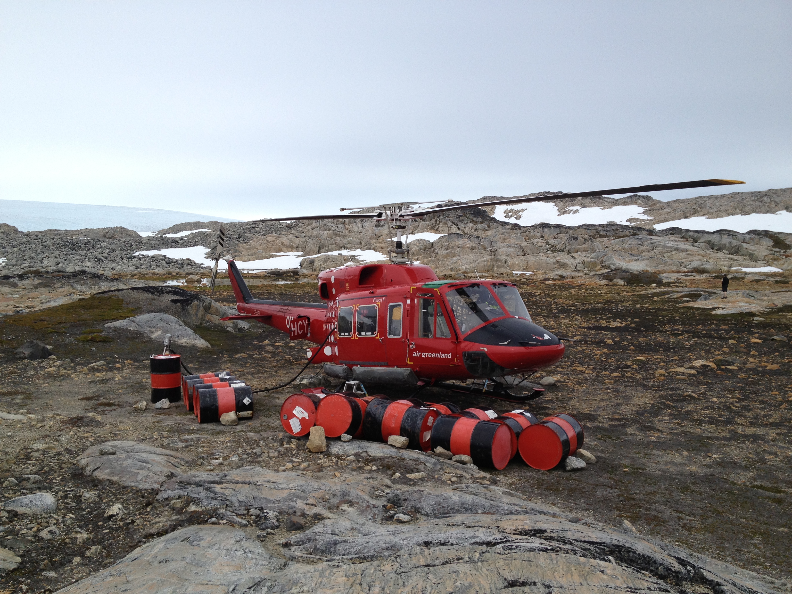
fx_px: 801
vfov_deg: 40.7
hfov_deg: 52.6
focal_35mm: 35
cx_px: 396
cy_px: 297
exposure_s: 1/2208
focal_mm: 4.28
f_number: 2.4
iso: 64
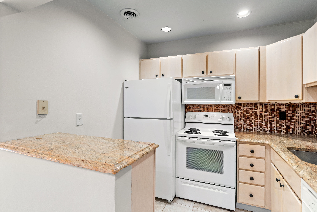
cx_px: 158
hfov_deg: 90.0
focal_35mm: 18
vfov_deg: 67.4
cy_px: 106
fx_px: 158
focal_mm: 12
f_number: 11
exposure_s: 1.6
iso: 100
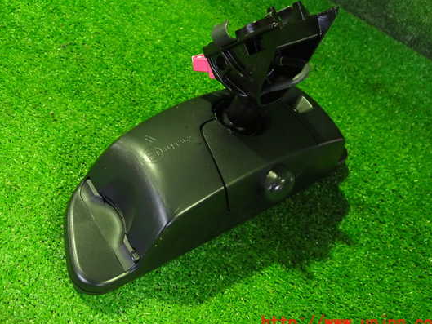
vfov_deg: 41.8
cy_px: 150
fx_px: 424
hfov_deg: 53.9
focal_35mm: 34
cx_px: 201
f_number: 2.3
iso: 800
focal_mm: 5.4
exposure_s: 1/20
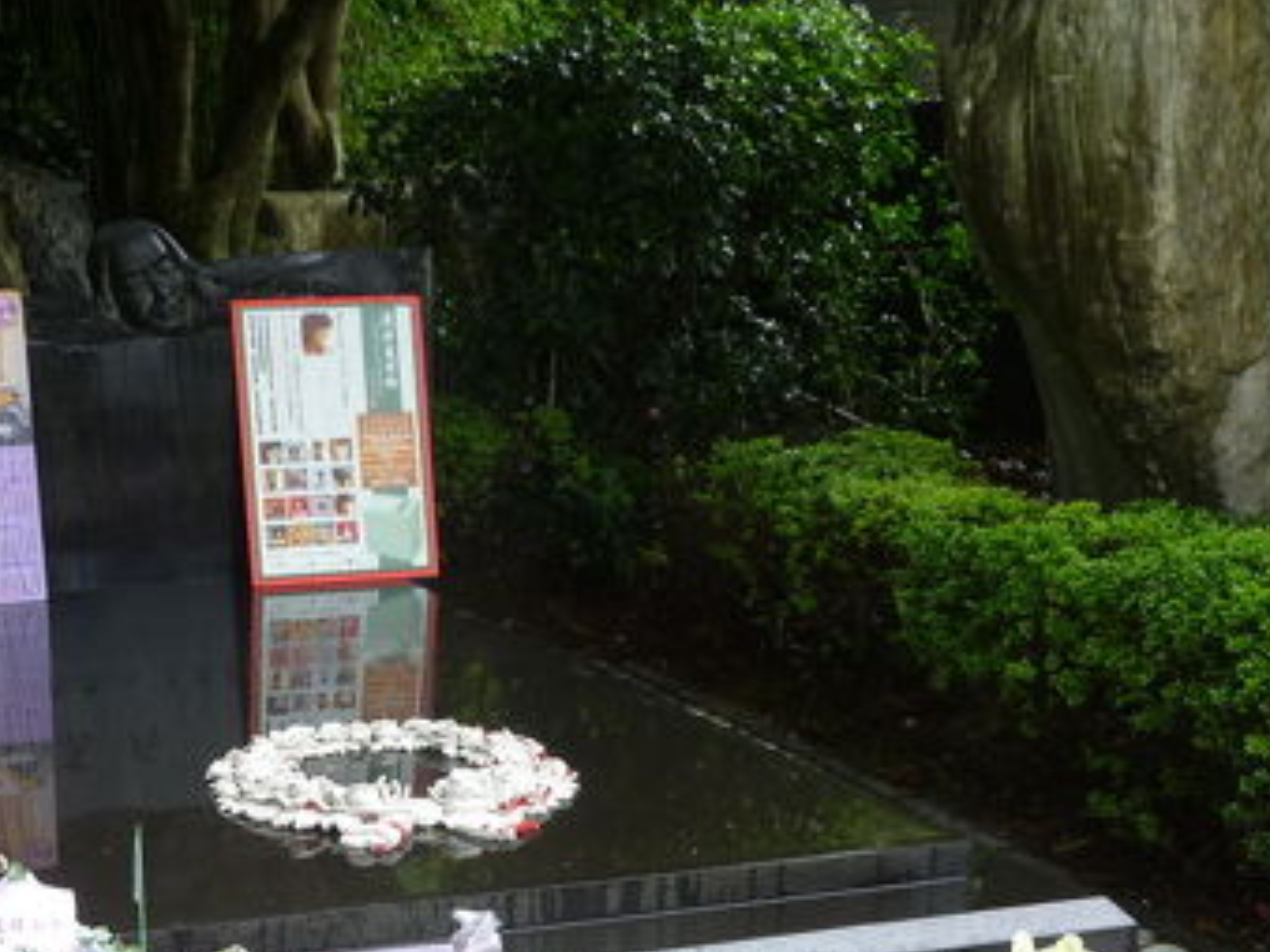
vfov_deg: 28.9
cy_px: 871
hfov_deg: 38.5
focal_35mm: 48
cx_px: 296
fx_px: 1760
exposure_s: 1/50
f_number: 2.8
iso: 80
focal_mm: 4.5
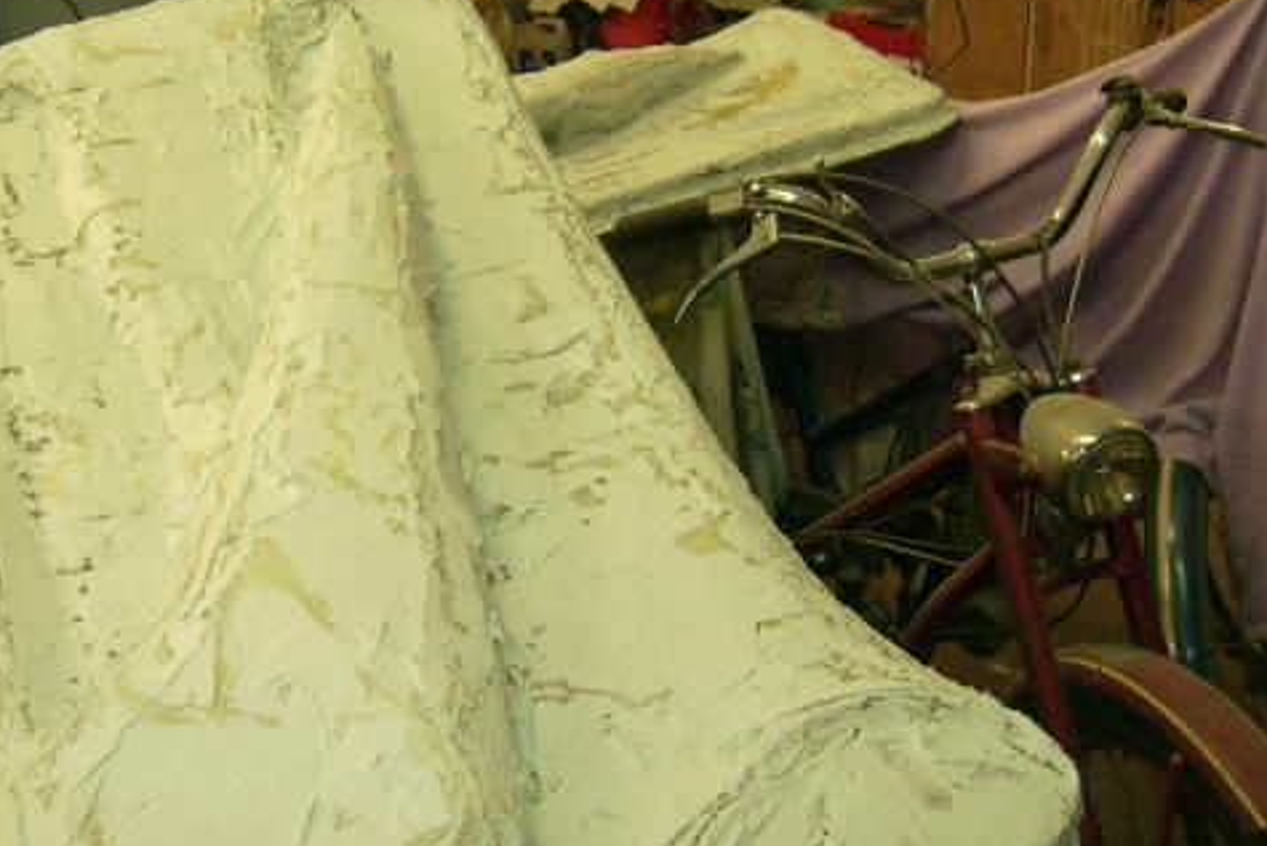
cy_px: 344
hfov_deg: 40.0
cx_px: 461
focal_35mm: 49
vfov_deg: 27.5
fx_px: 1725
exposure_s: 1/60
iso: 100
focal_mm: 5.95
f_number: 2.8
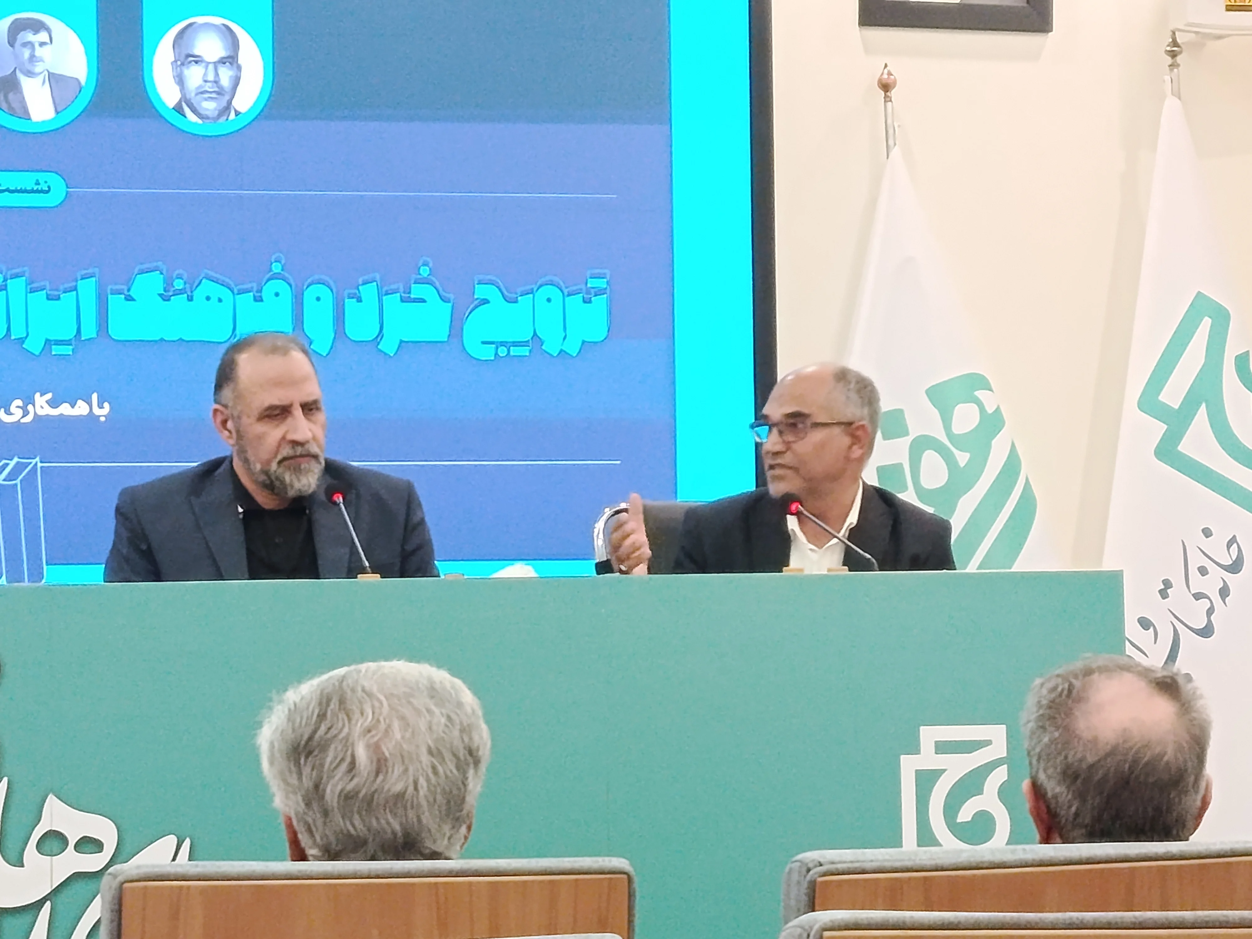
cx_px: 626
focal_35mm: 122
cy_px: 470
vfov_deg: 12.1
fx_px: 4413
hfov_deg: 16.1
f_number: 1.7
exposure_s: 1/100
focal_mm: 5.24
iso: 1045
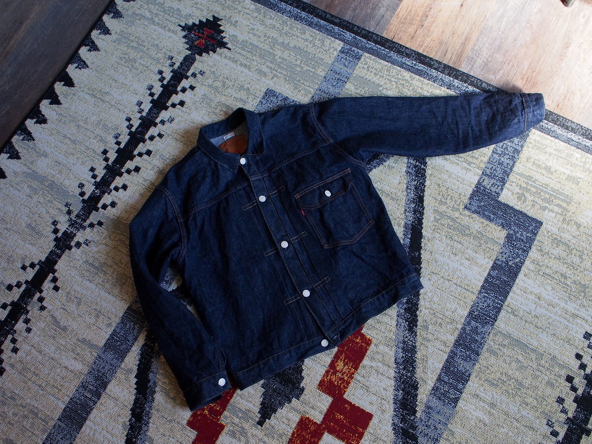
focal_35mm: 32
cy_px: 222
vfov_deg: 44.2
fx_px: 547
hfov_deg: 56.8
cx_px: 296
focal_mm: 16
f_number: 4.5
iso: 800
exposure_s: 1/125
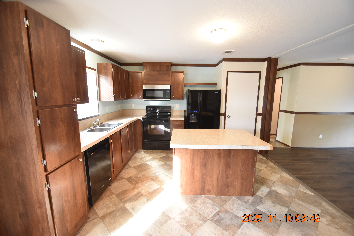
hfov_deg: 100.4
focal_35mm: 15
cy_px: 118
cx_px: 177
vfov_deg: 77.3
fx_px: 147
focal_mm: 10
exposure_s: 1/30
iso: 800
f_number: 3.5
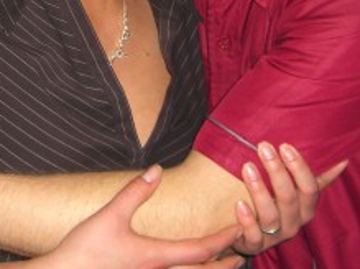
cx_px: 158
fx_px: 1081
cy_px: -39
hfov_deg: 18.9
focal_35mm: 104
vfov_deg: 13.9
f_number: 2.8
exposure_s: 1/60
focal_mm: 7.9
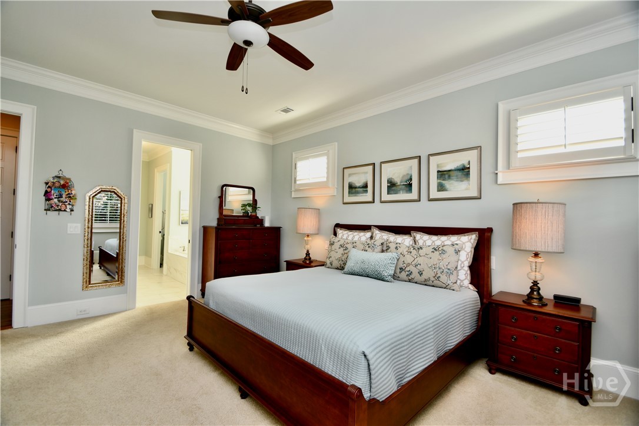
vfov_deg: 77.3
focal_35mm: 15
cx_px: 320
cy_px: 213
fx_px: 266
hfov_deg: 100.4
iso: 200
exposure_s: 1/60
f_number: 4
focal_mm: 10
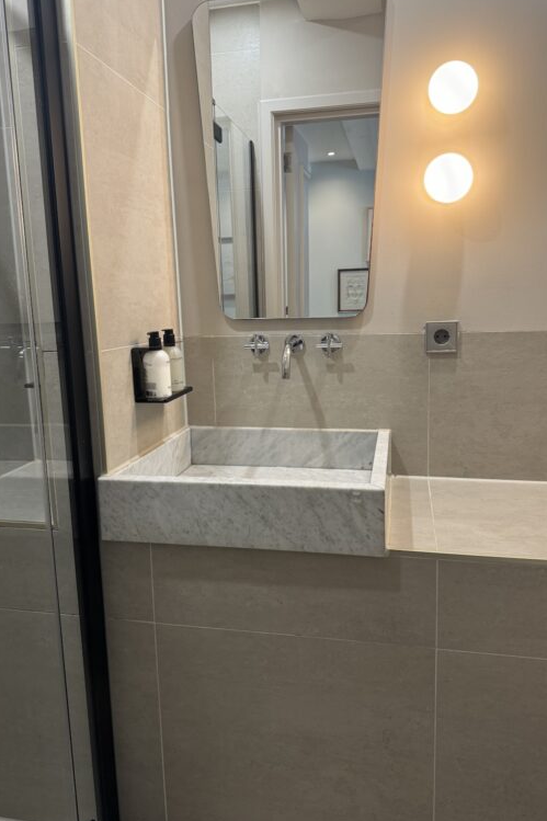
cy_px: 400
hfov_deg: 49.5
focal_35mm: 26
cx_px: 274
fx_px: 593
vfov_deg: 69.4
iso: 160
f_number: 1.78
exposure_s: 1/50
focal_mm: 6.76
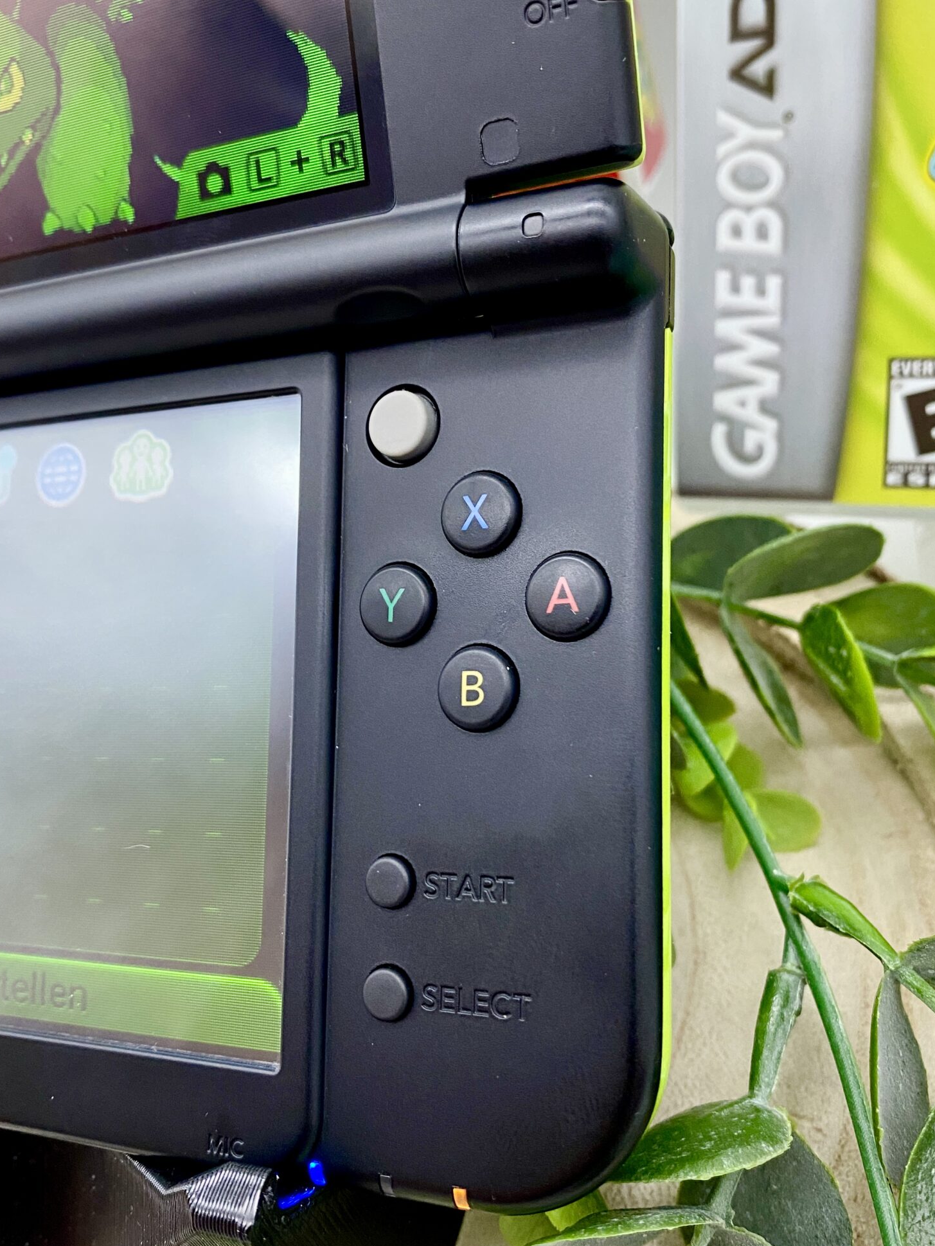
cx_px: 448
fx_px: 1188
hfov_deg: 42.9
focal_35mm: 33
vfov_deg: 55.3
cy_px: 668
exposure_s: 1/60
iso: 200
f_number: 1.8
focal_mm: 4.25
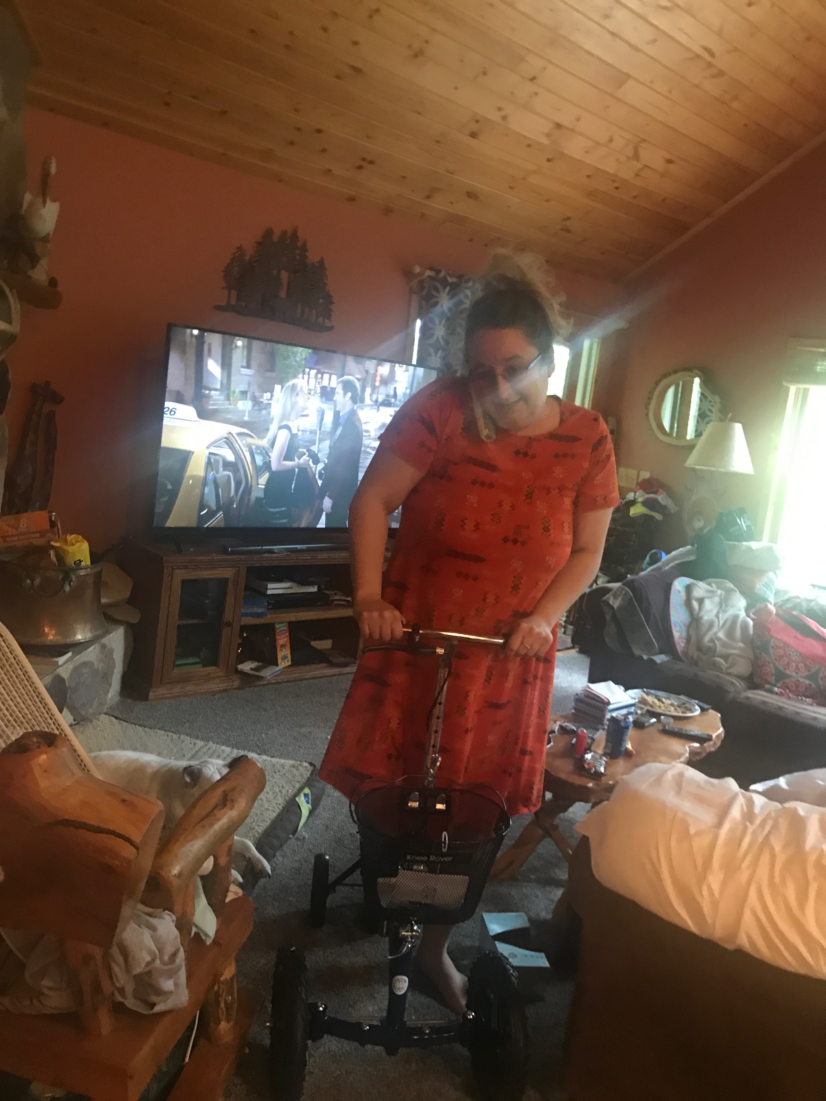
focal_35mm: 28
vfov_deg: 63.4
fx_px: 891
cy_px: 550
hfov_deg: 49.7
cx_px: 413
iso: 100
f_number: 1.8
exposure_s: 1/12
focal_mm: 3.99
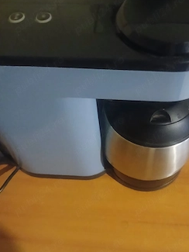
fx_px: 233
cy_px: 145
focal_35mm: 32
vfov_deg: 56.6
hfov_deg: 43.9
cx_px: 115
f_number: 1.8
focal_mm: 3.98
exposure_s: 1/10
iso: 2500
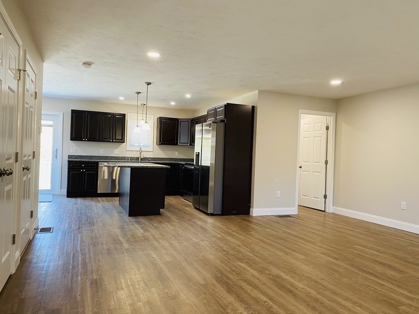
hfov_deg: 67.3
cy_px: 157
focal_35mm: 26
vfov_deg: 53.1
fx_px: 315
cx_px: 210
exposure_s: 1/61
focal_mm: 4.25
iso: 100
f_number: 1.8
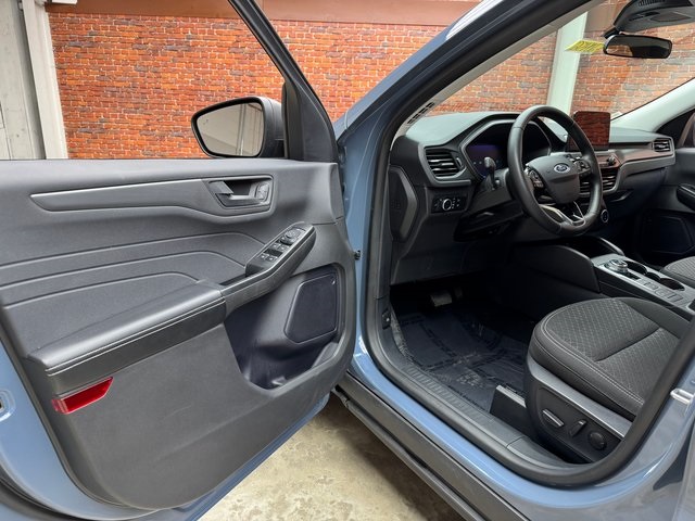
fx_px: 482
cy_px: 260
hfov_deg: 71.6
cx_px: 348
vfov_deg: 56.8
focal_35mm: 24
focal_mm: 6.76
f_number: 1.78
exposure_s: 1/60
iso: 160
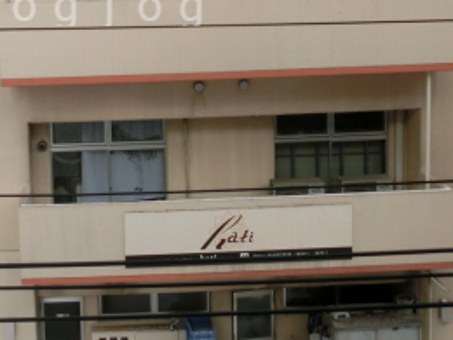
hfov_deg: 31.9
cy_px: 5
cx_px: 92
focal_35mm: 59
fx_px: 772
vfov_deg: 23.8
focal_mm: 4.24
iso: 80
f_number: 3
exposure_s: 1/320
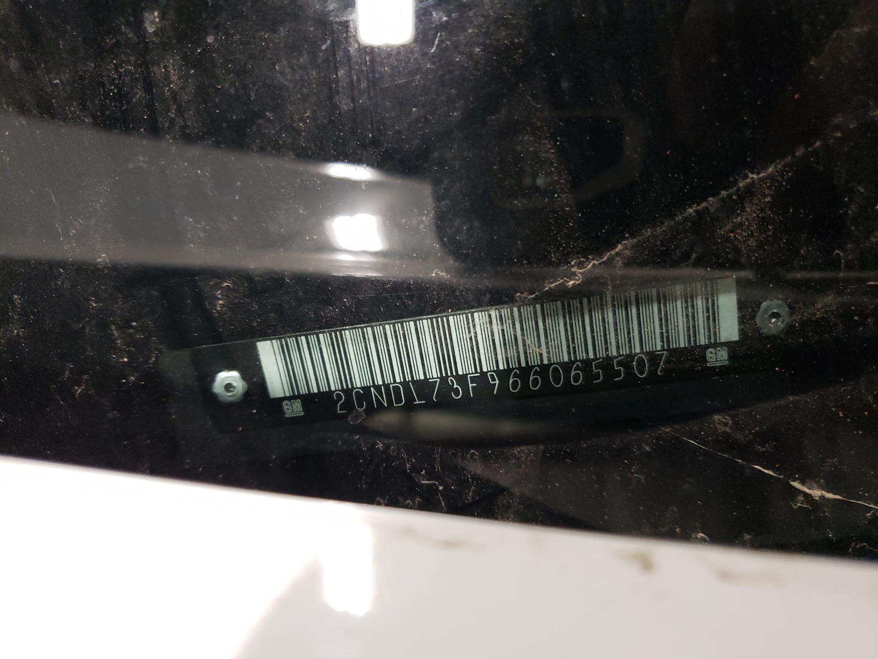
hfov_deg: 67.3
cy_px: 330
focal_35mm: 26
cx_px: 439
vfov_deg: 53.1
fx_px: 659
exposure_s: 1/60.2
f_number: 1.5
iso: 265
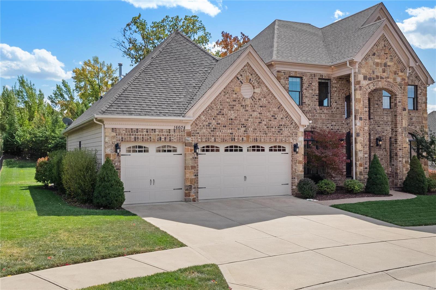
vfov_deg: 36.9
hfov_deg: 53.1
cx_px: 218
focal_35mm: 36
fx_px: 436
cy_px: 145
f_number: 8
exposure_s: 1/320
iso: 400
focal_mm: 18
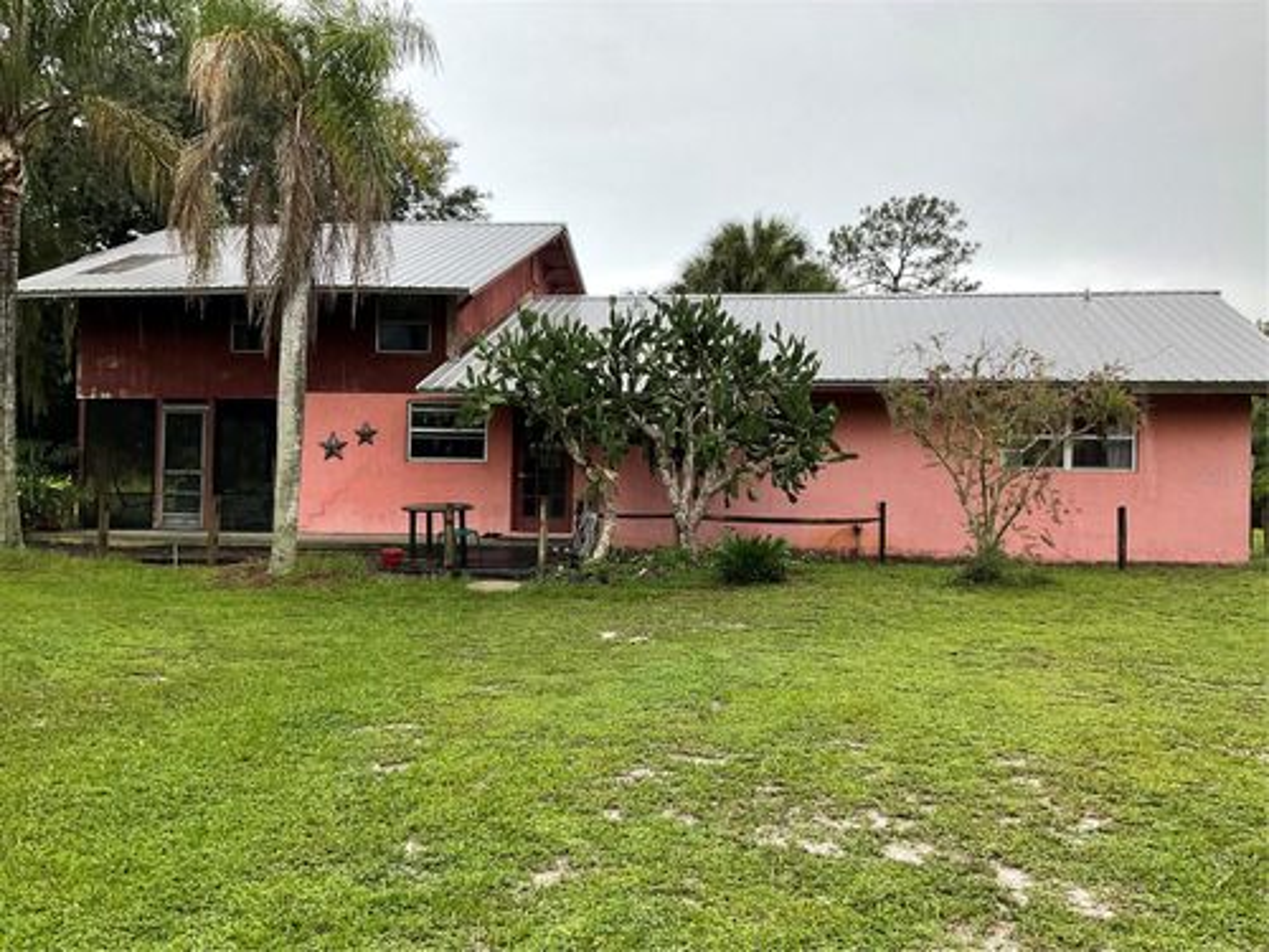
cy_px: 476
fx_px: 1063
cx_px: 634
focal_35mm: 29
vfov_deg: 48.2
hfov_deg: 61.7
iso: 20
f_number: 1.8
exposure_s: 1/120
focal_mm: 3
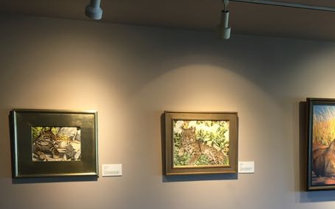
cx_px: 212
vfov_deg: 32.1
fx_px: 356
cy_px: 157
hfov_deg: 49.8
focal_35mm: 39
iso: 80
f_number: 2.2
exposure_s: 1/30
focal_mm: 4.15
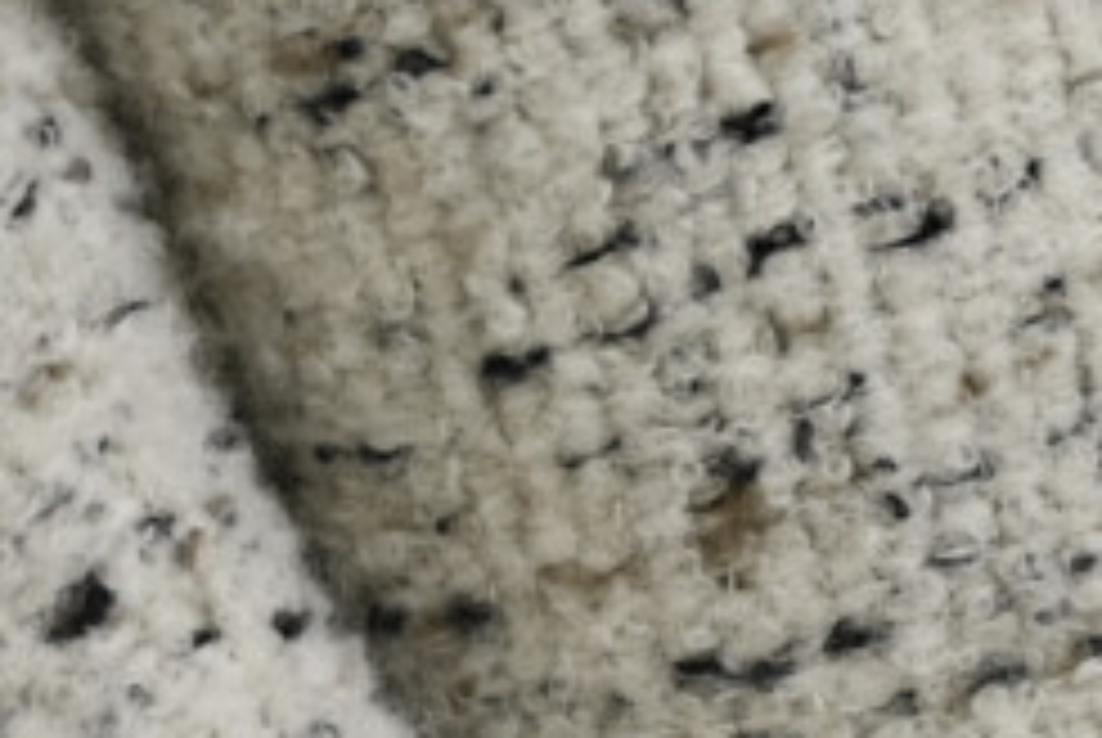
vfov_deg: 4.2
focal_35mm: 324
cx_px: 2134
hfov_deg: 6.2
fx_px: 9930
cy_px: 891
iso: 280
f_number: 4
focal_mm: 49
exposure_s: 1/50
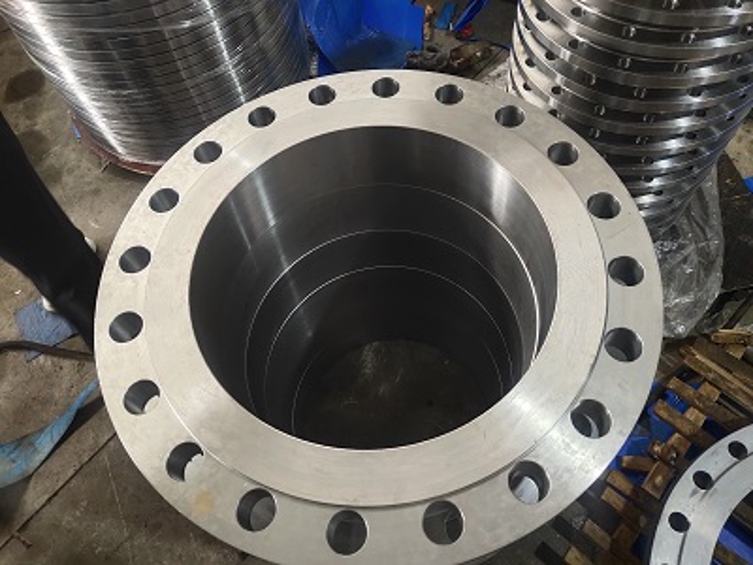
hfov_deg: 61.7
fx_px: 631
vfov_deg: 48.2
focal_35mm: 29
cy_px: 282
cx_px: 376
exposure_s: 1/50
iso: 205
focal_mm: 4.27
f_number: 1.8
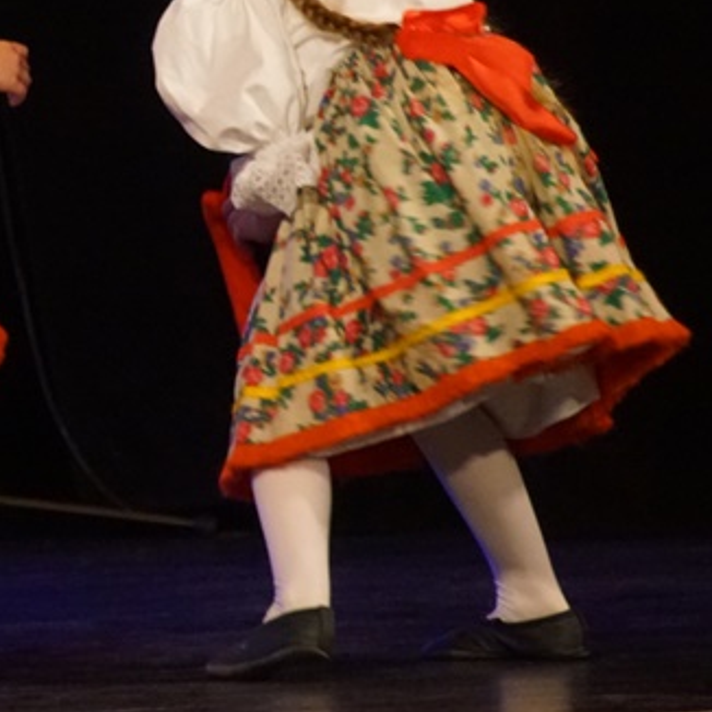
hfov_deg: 3.3
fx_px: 12271
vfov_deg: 3.3
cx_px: -149
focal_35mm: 527
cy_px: 45
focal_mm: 135
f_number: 5.6
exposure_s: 1/80
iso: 3200
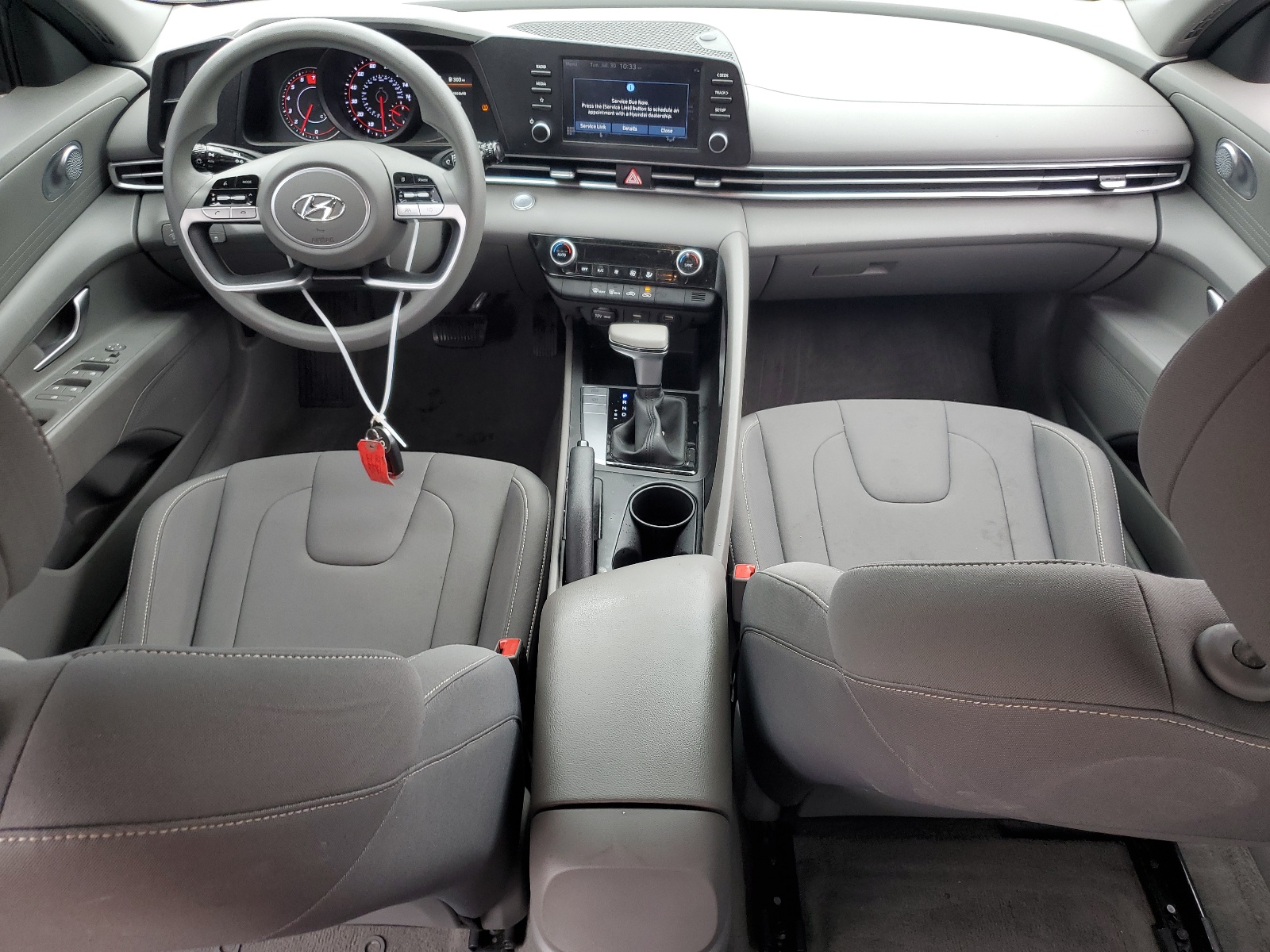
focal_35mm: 26
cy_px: 476
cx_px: 635
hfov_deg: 67.3
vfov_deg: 53.1
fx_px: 954
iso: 51
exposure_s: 1/60.2
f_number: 1.5
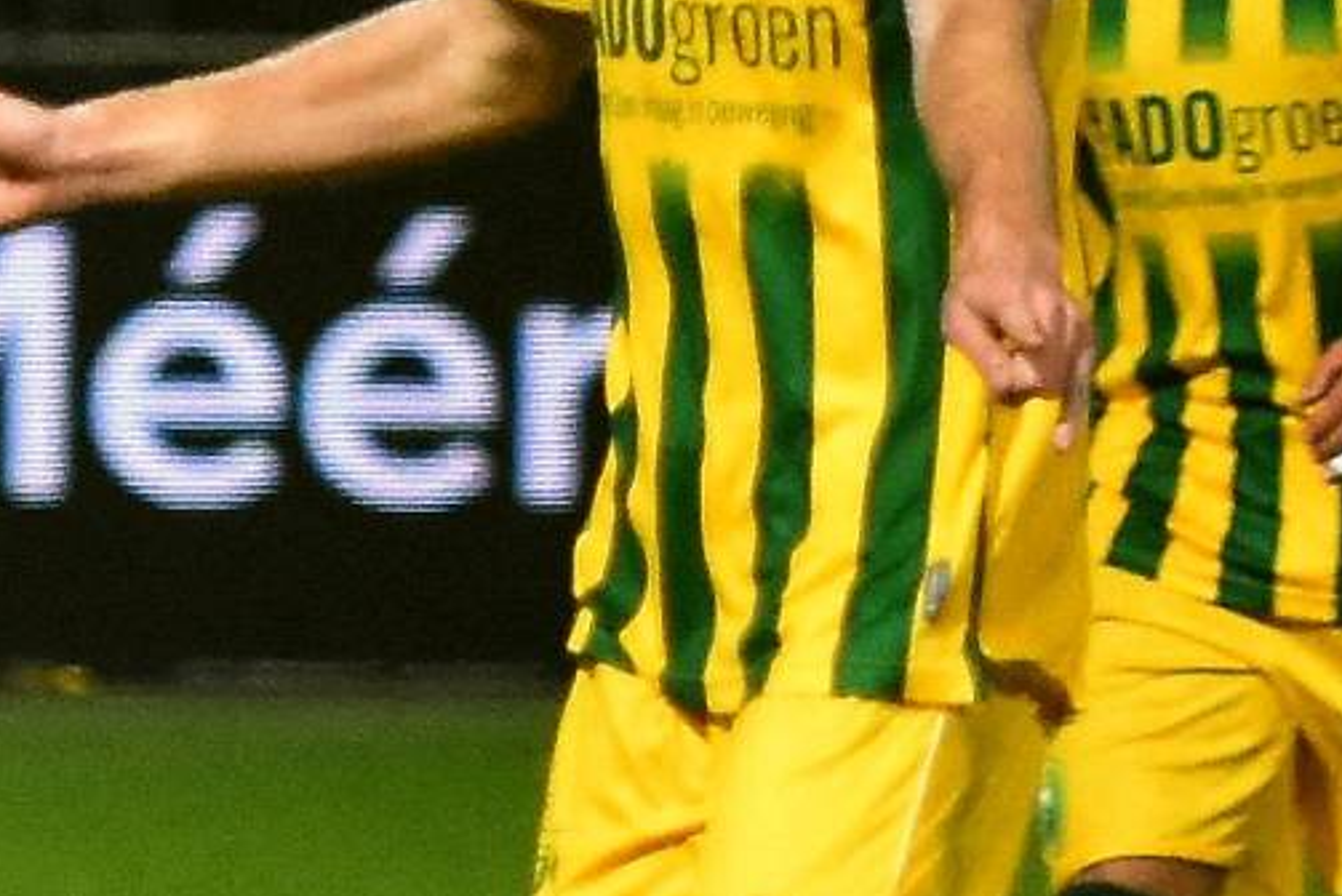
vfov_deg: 1.5
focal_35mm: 896
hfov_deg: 2.3
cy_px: 548
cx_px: 1073
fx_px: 33416
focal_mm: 155
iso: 4000
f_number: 2.8
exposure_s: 1/640
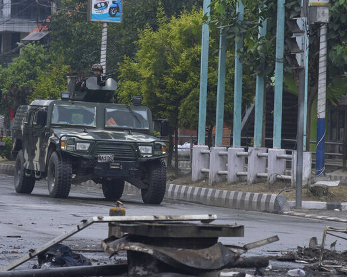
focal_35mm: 261
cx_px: 113
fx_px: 2681
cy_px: 120
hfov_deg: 7.4
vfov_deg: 5.9
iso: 800
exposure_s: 1/1600
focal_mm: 105
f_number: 5
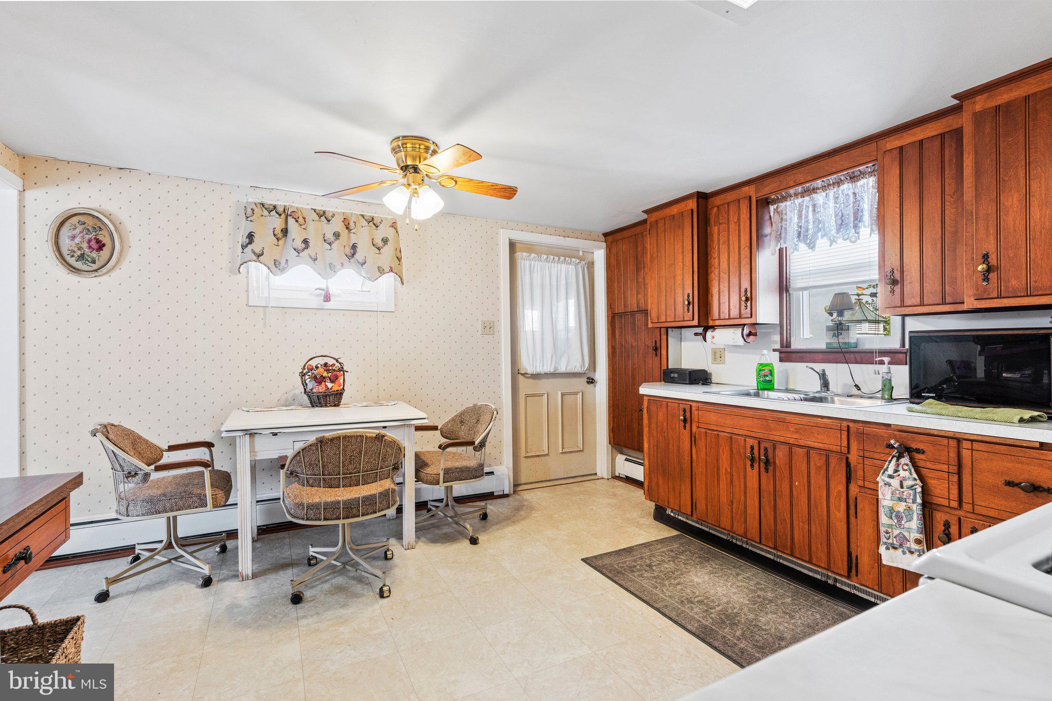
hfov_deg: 96.7
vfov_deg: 73.7
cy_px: 350
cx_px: 526
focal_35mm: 16
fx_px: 467
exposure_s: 1/3
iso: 640
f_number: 8
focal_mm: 16
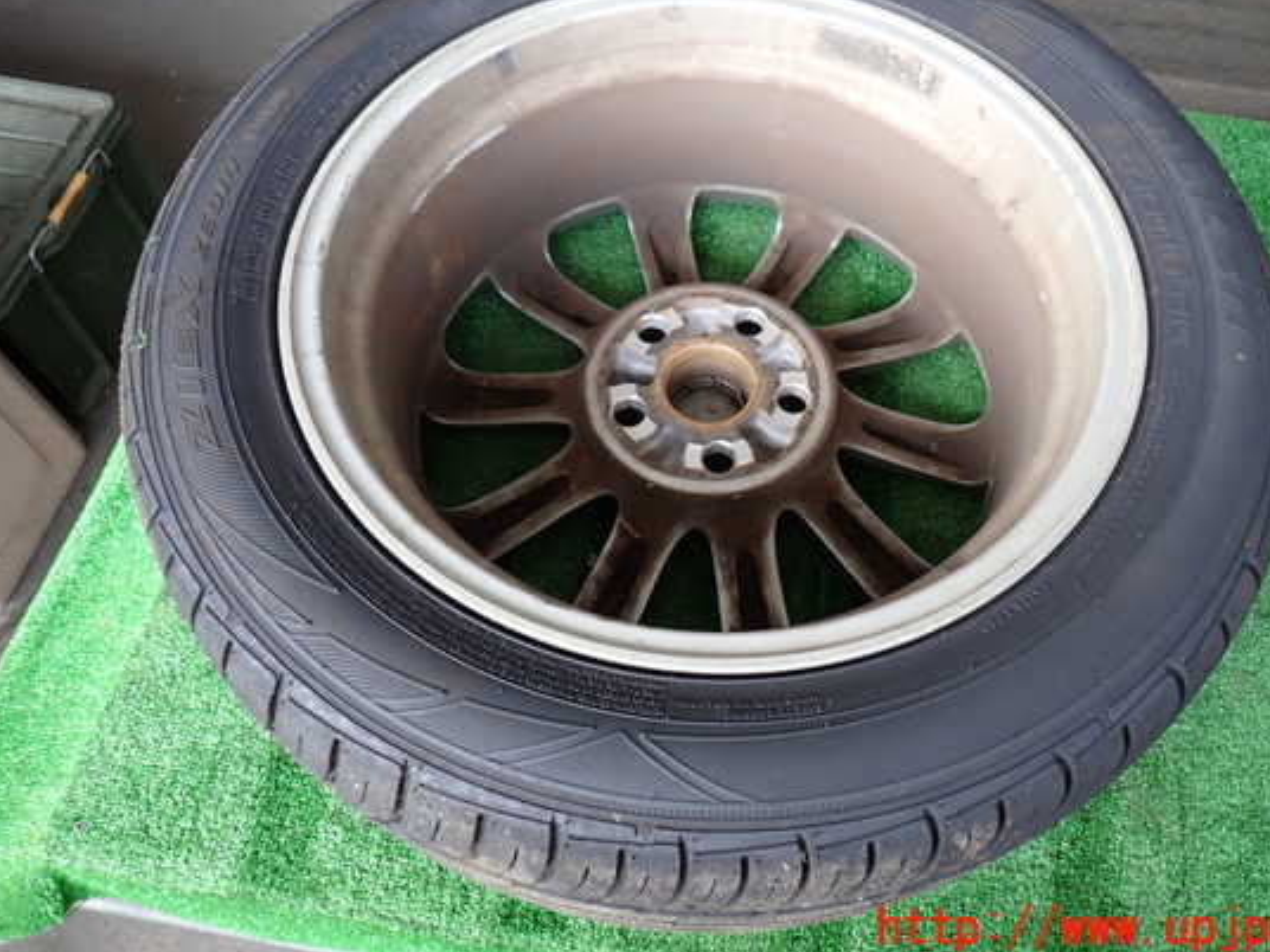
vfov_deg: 49.7
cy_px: 426
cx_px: 701
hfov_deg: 63.3
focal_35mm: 28
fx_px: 1027
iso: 125
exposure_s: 1/60
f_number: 2
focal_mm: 4.5
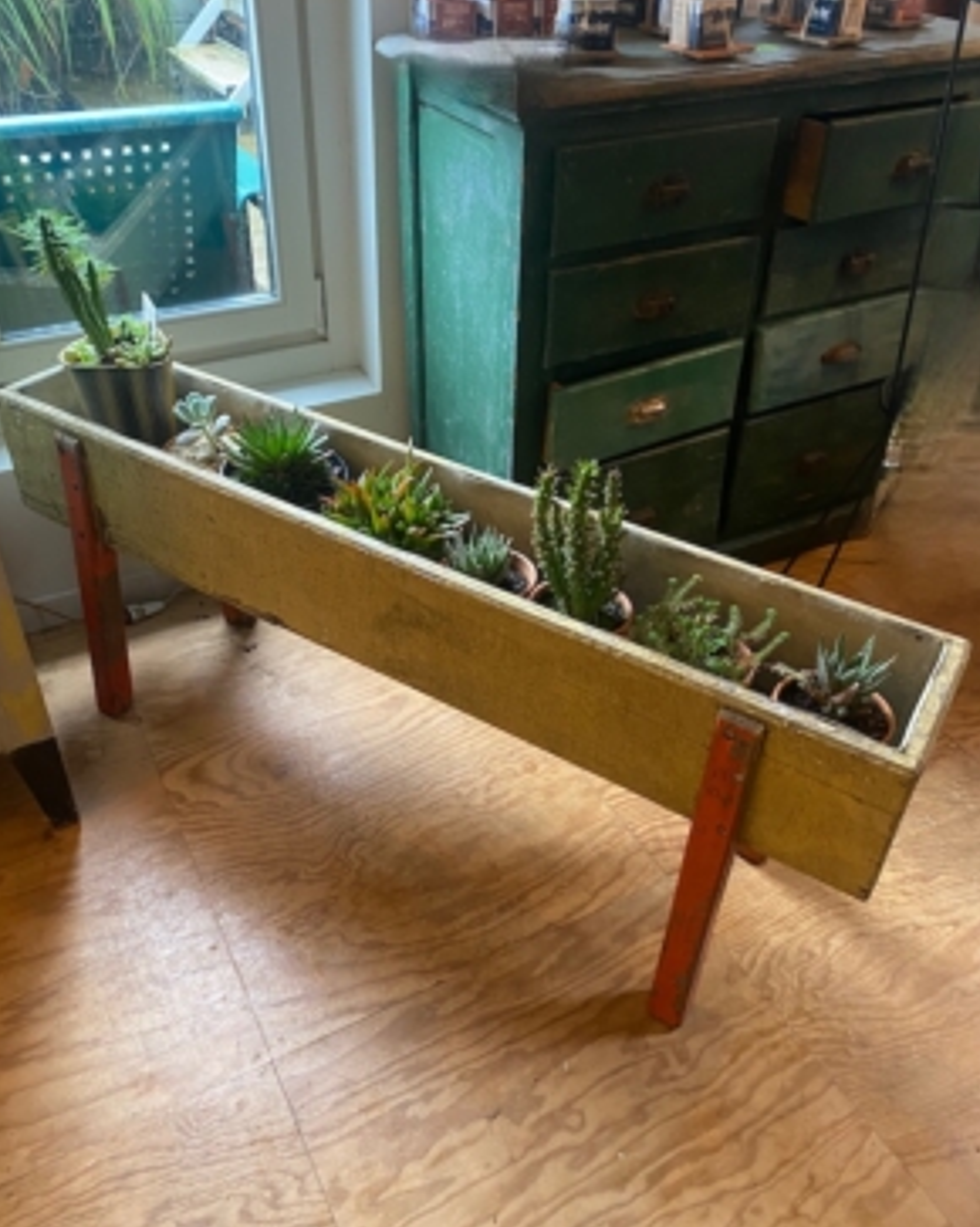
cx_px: 480
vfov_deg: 62.2
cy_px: 598
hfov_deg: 51.5
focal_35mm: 28
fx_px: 1016
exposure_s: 1/50
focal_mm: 4.25
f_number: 1.8
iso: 400
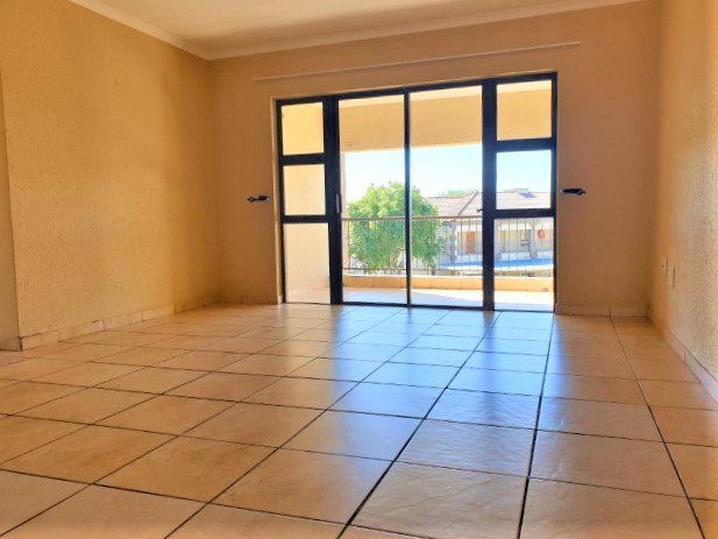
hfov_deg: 67.3
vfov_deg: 53.1
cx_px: 359
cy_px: 270
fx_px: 539
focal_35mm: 26
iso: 50
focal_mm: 4.3
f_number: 2.4
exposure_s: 1/169
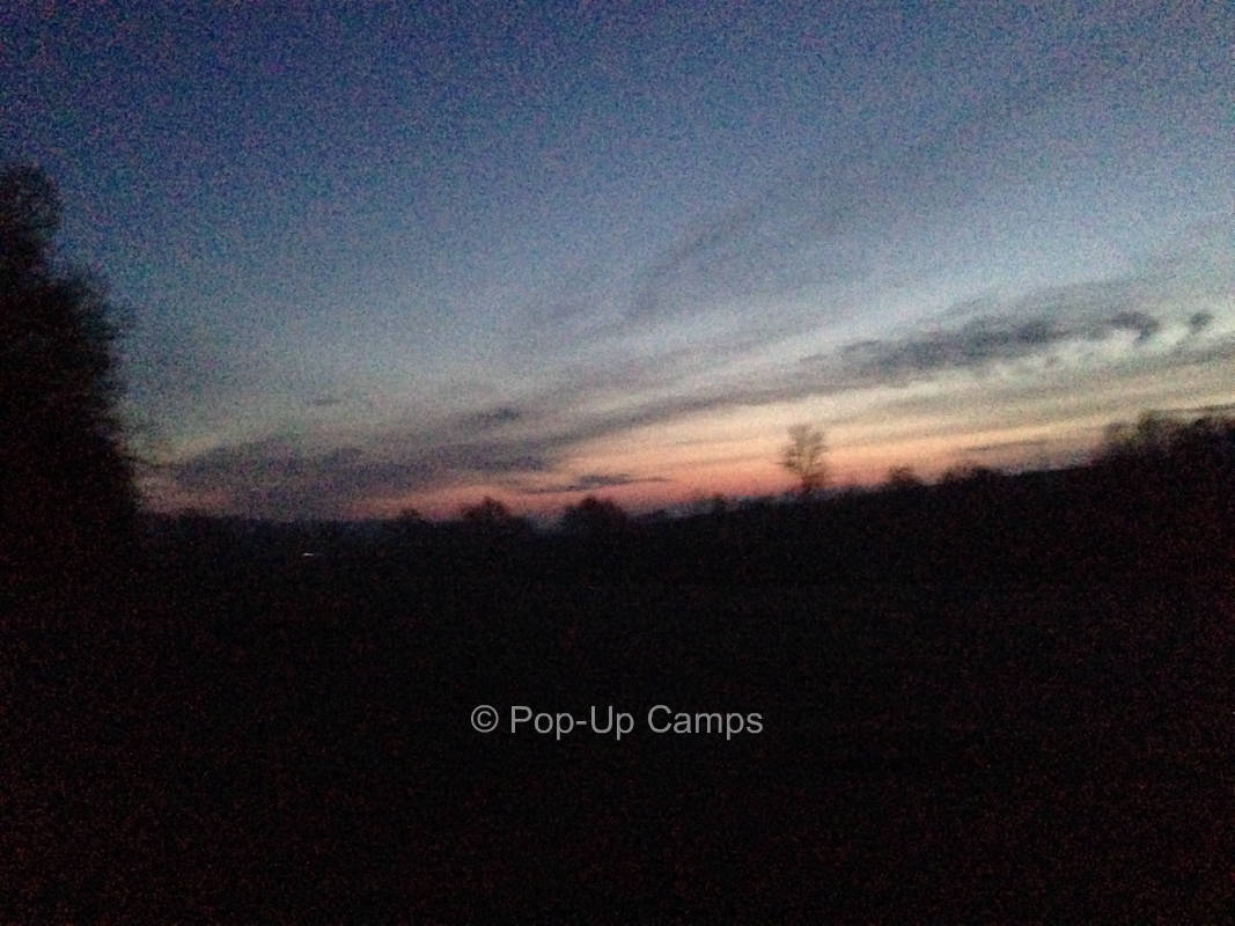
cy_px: 463
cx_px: 618
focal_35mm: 33
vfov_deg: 42.9
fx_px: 1177
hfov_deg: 55.4
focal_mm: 4.12
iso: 2500
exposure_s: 1/15
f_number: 2.4
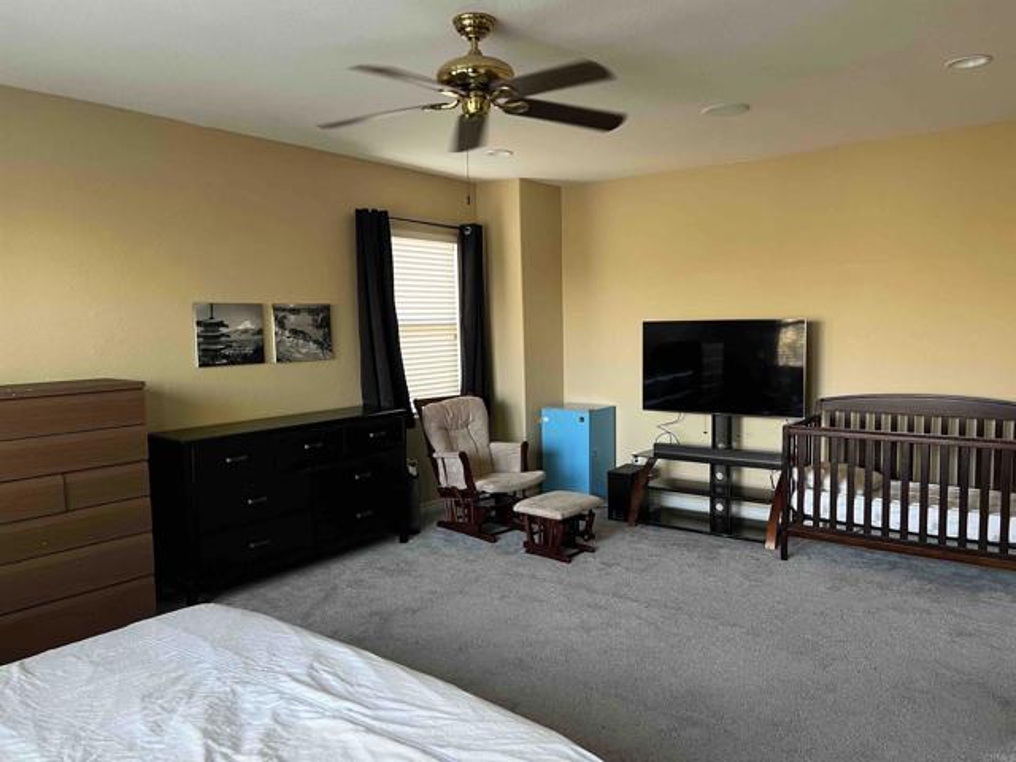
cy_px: 381
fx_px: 763
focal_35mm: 26
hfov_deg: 67.3
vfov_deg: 53.1
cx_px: 508
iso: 160
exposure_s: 1/60
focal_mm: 5.7
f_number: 1.5
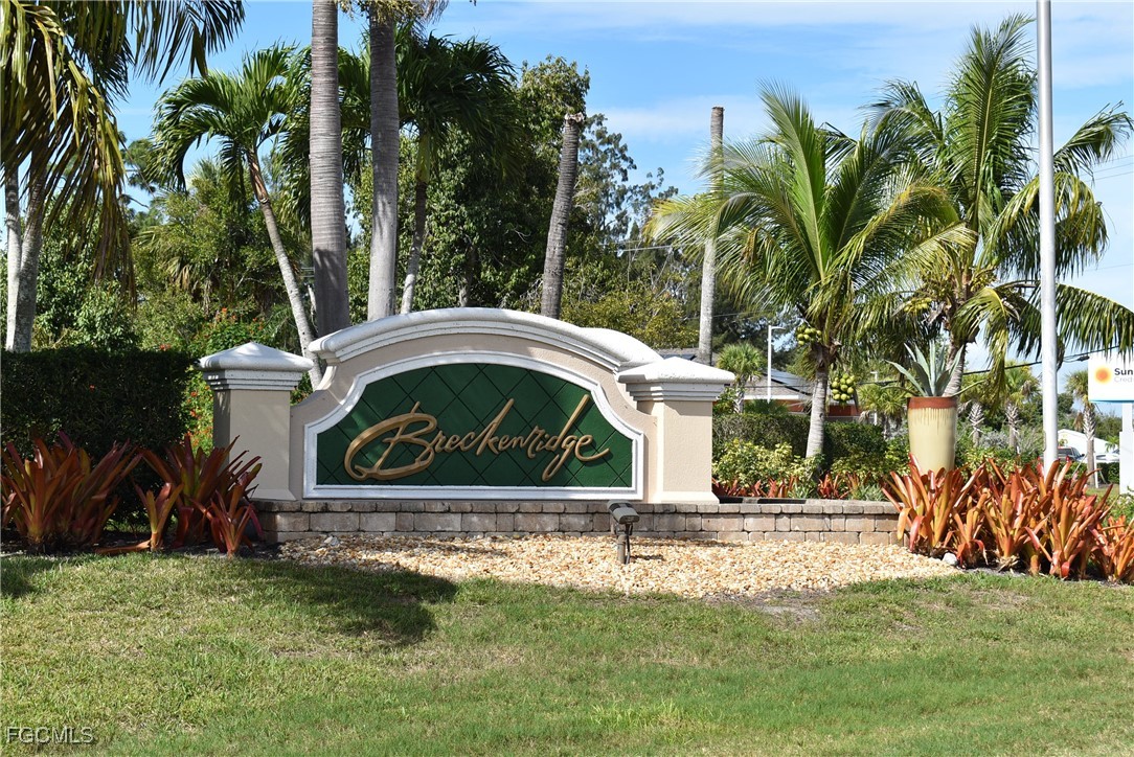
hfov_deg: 28.1
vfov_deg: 18.9
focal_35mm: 72
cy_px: 378
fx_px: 2269
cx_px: 567
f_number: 8
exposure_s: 1/250
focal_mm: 48
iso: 100
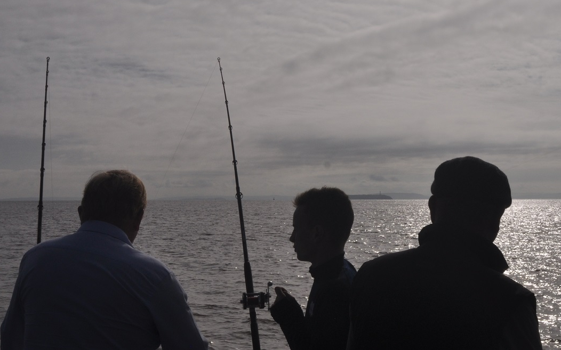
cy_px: 223
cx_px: 346
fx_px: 839
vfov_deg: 23.5
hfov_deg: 36.8
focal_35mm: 55
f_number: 18
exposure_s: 1/1250
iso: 200
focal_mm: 21
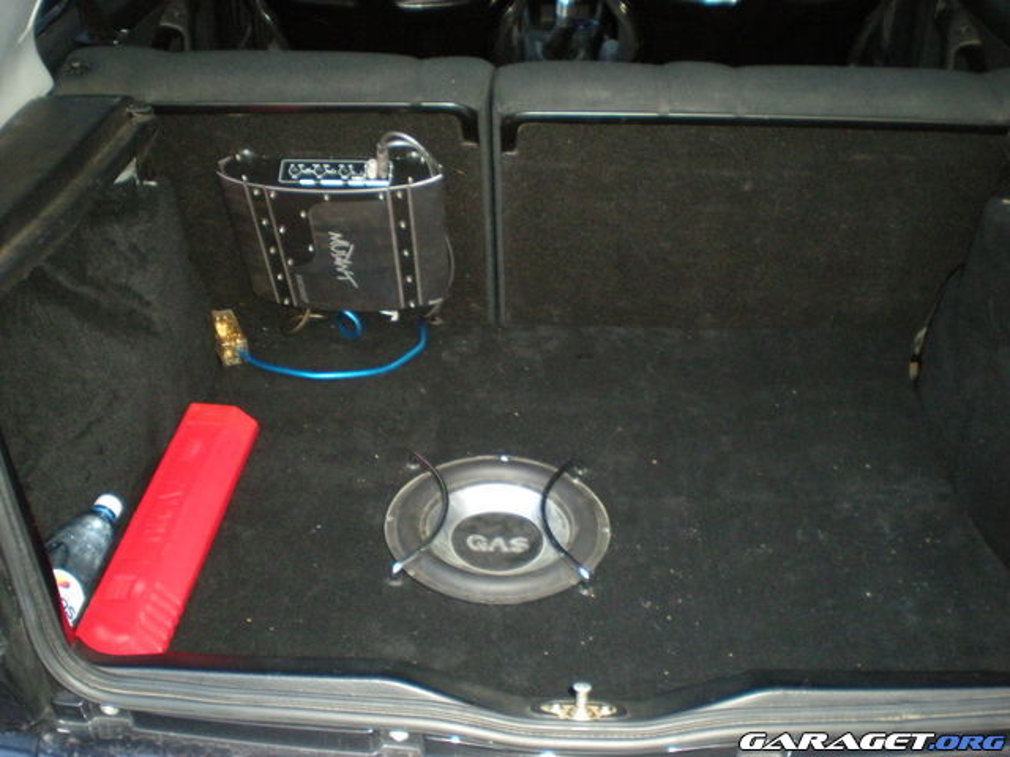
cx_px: 505
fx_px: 1109
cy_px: 378
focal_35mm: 38
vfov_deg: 37.7
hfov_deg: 49.0
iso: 400
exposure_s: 1/60
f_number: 3.1
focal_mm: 6.3
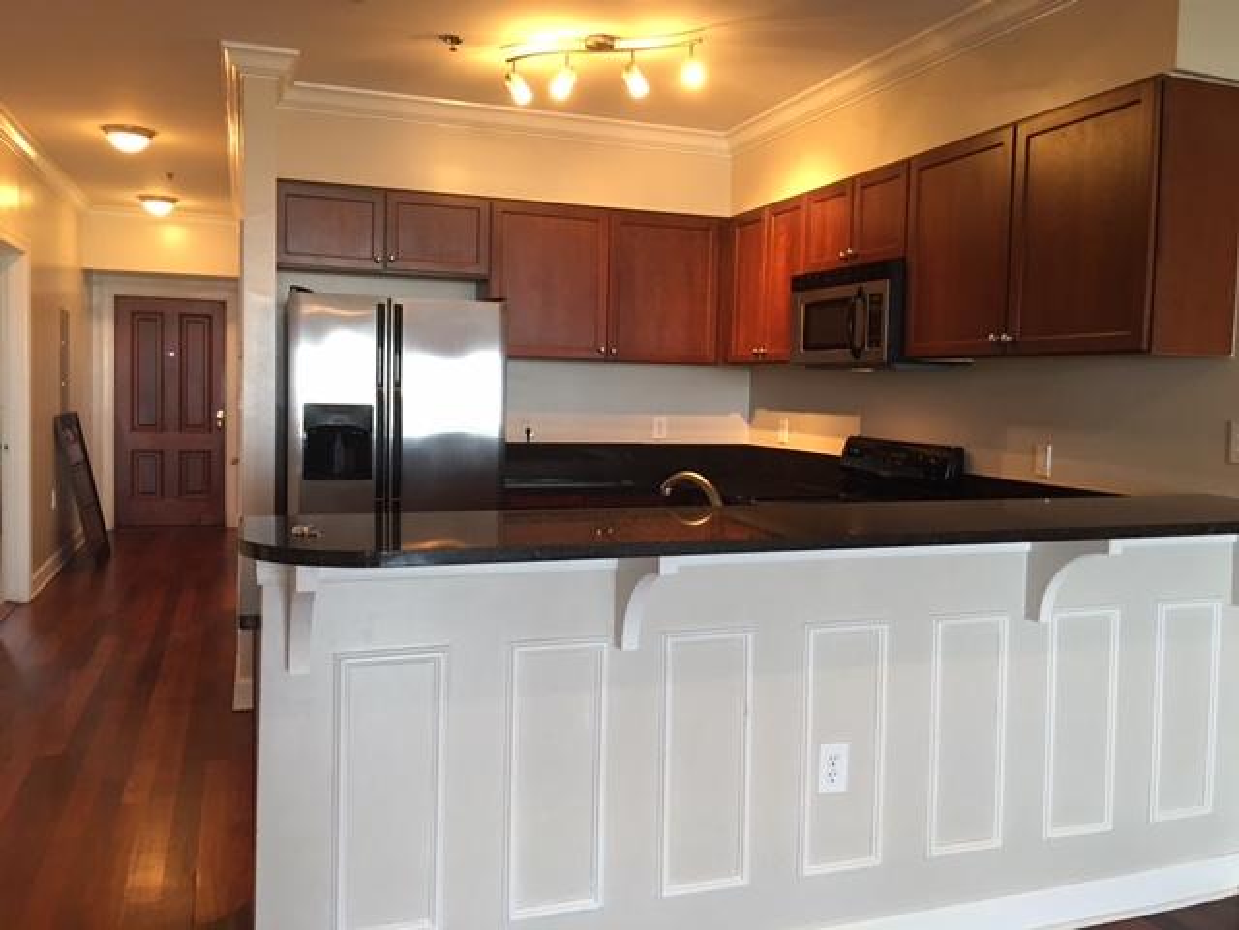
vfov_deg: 48.2
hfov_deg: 61.7
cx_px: 620
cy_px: 465
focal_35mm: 29
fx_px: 1038
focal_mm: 4.15
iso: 80
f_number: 2.2
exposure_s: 1/15
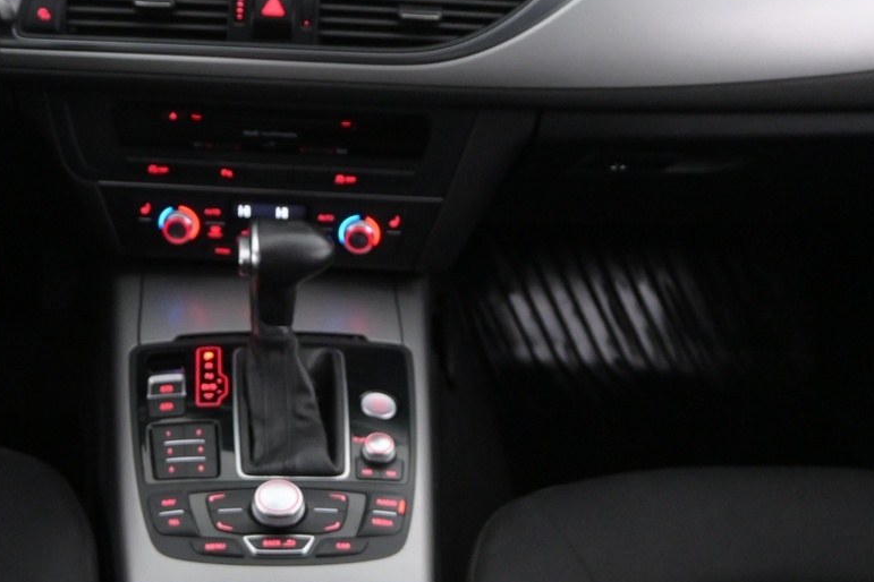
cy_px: 286
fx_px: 1529
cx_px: 253
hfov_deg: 31.5
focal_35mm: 63
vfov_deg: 21.6
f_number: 3.8
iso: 2500
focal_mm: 20
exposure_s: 1/40
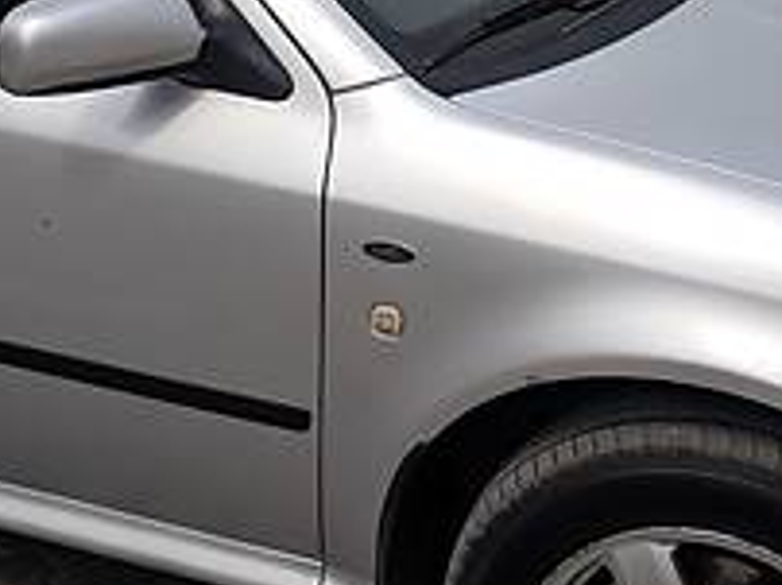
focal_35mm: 103
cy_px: 256
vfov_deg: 14.3
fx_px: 2324
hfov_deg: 18.9
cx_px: 155
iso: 50
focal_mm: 4.7
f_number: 2
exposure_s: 1/2740
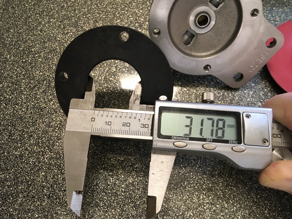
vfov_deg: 48.2
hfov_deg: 61.7
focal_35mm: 29
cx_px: 146
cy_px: 110
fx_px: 245
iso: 40
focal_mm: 4.15
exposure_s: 1/33
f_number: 2.2
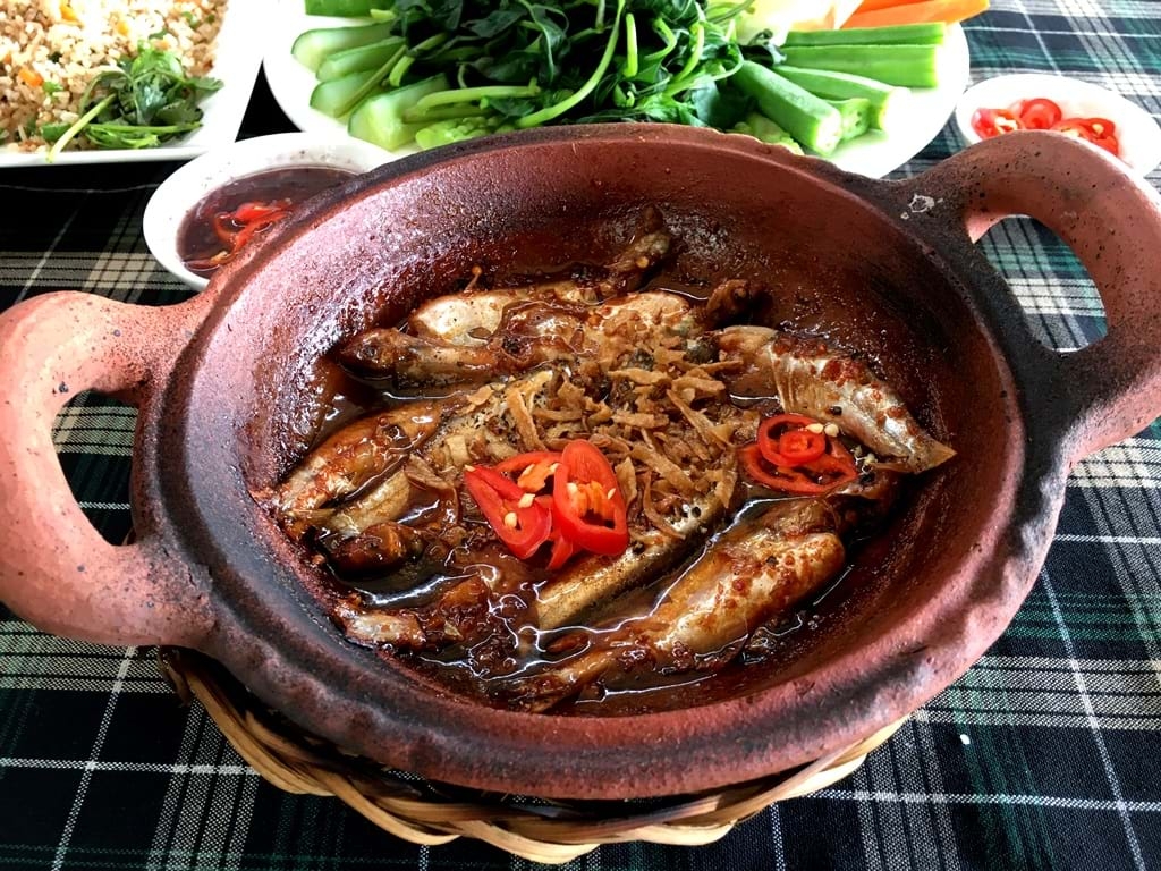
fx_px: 973
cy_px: 436
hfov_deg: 61.7
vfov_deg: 48.2
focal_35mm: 29
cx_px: 580
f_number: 2.2
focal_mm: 4.15
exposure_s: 1/33
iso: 80
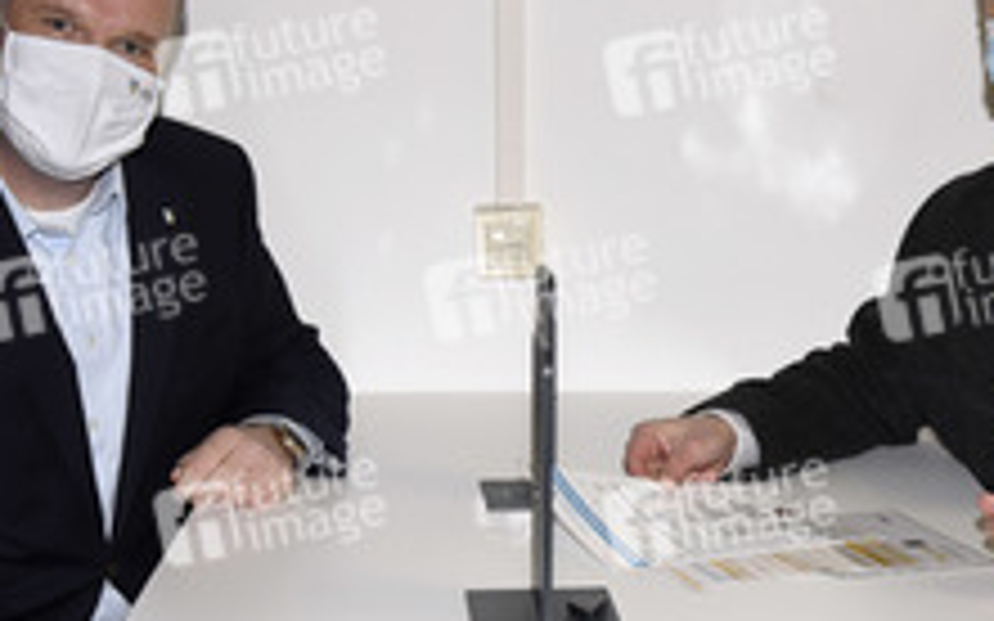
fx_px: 2140
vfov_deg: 16.5
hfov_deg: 26.1
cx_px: 600
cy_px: 400
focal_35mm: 79
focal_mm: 38
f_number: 6.3
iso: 1000
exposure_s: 1/125
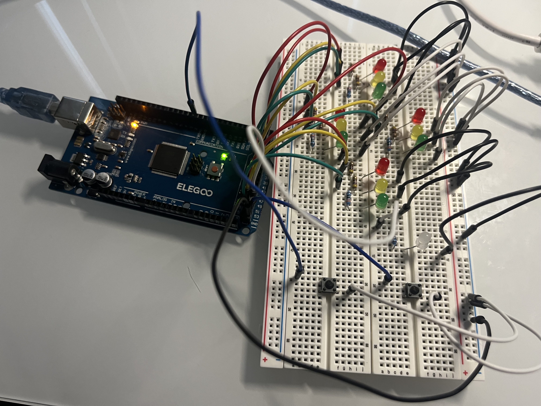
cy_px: 203
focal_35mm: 26
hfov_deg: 67.3
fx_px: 406
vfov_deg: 53.1
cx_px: 270
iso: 160
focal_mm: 5.1
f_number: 1.6
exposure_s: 1/42
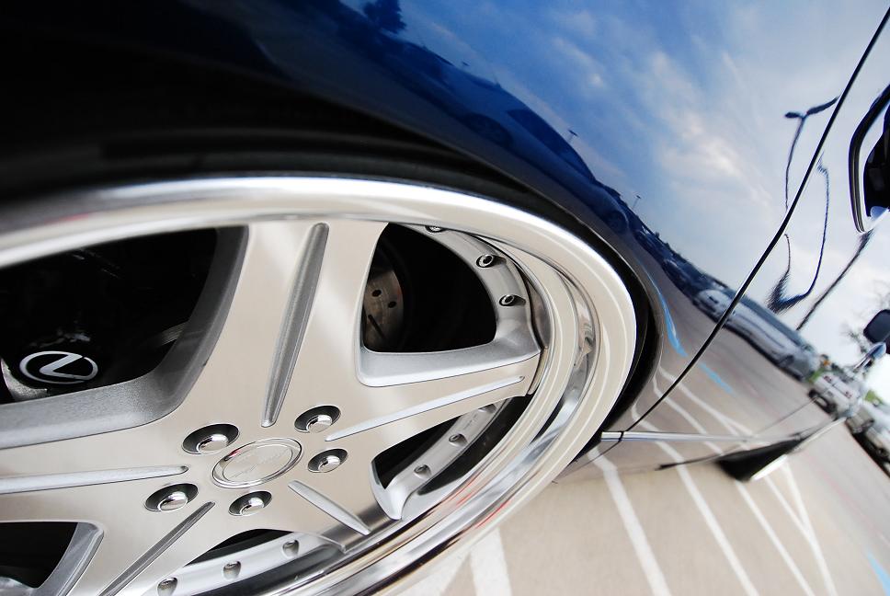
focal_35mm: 18
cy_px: 298
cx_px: 445
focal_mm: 12
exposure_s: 1/800
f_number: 5
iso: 800
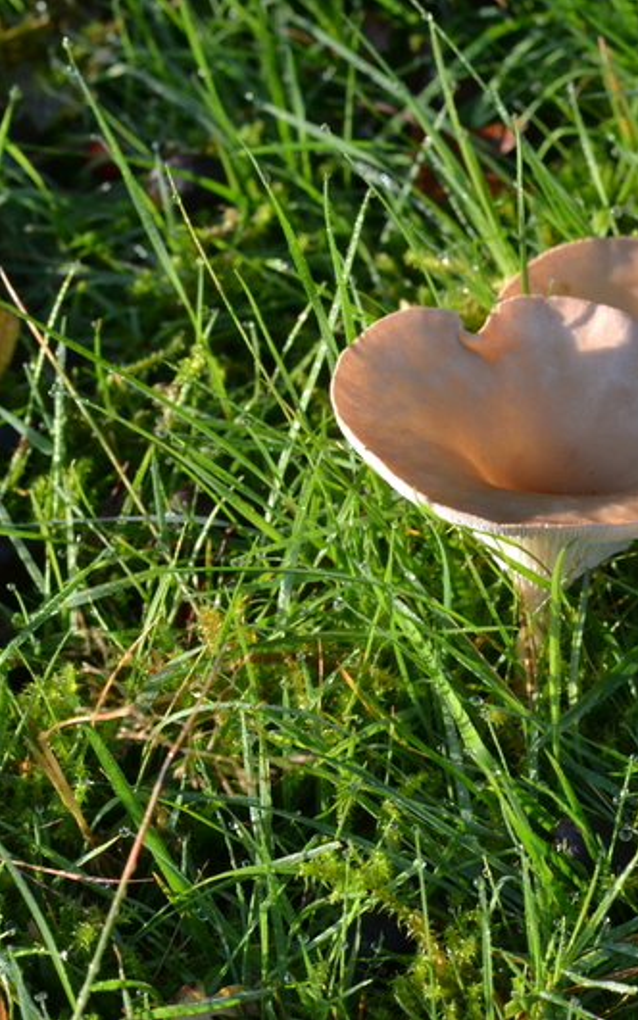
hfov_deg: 6.7
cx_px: 521
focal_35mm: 196
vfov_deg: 10.7
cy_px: 510
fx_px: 5445
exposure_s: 1/160
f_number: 11
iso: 800
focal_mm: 85
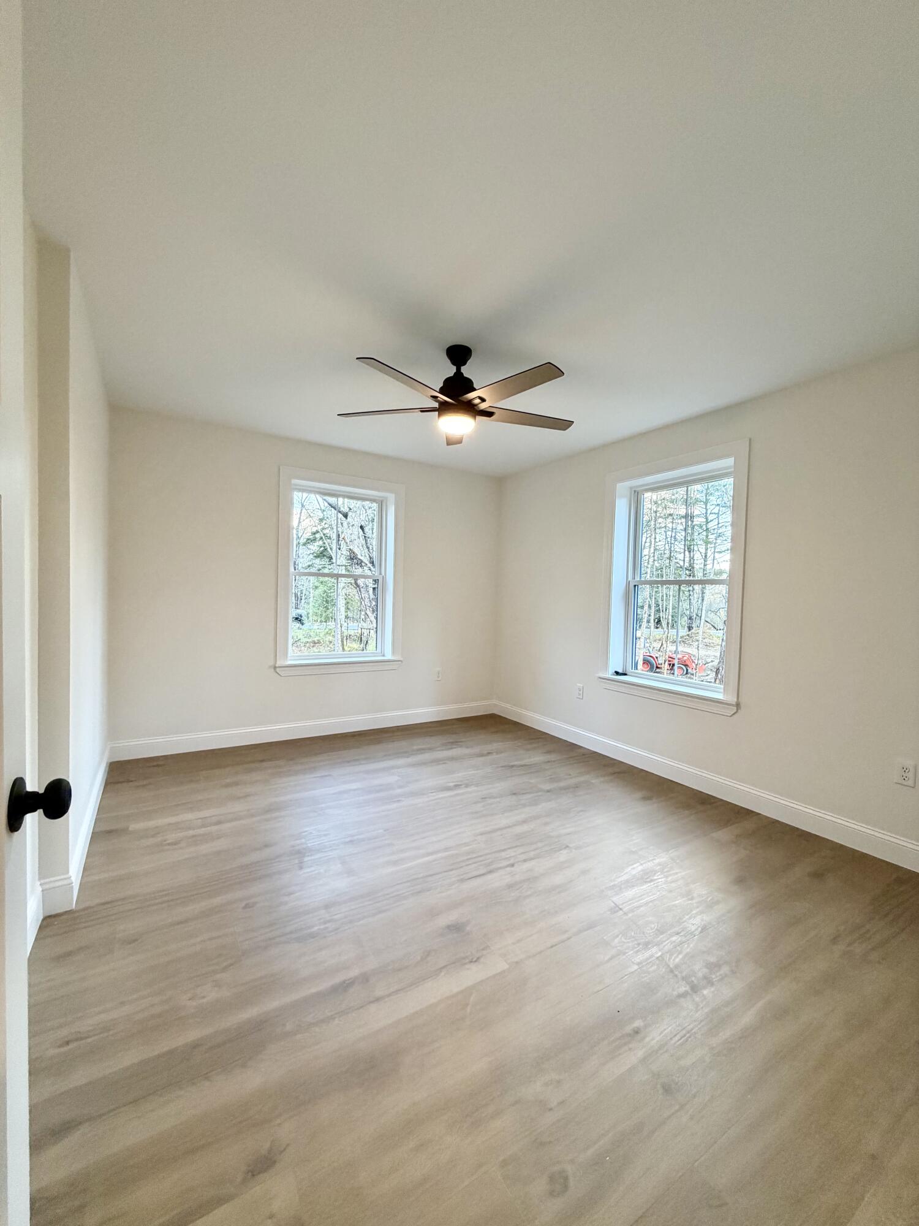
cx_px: 460
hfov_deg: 85.7
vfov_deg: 102.1
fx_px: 496
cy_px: 613
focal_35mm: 14
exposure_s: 1/60
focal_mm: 2.22
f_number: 2.2
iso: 250
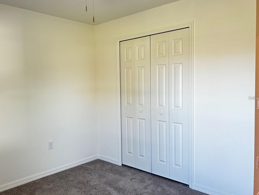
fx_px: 224
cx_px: 117
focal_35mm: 30
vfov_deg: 46.8
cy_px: 98
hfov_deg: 59.8
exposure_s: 1/60
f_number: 1.5
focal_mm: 5.7
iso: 125
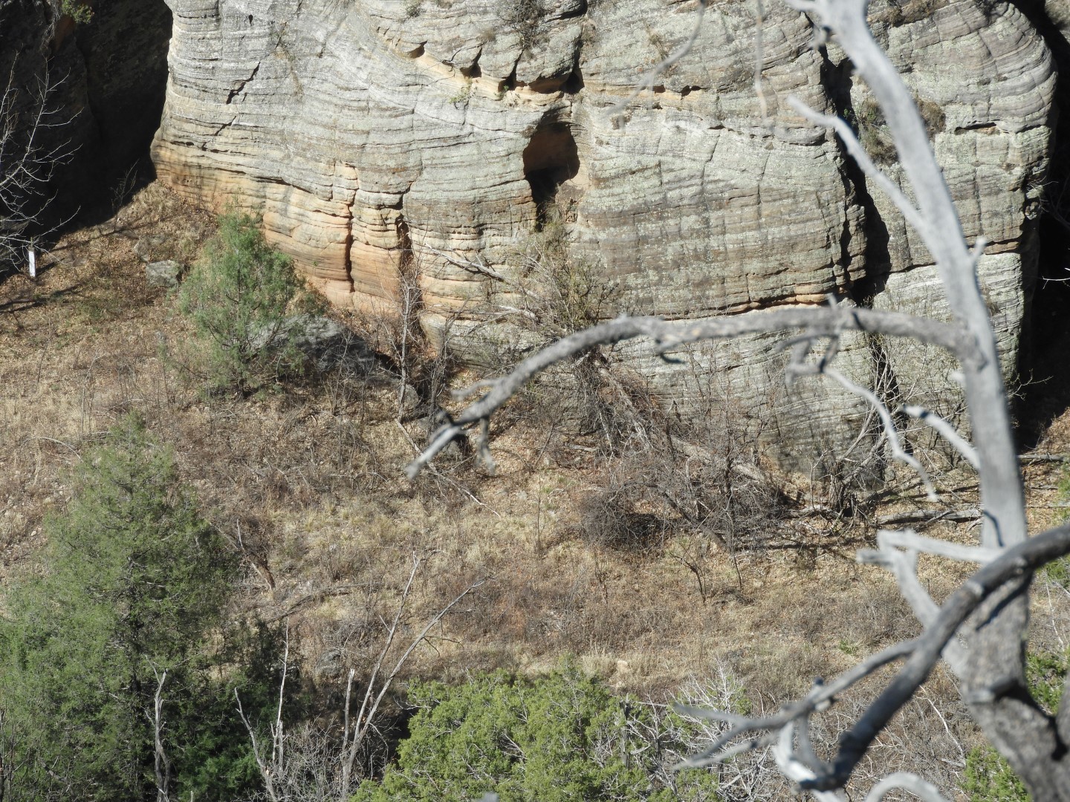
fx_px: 8346
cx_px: 535
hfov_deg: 7.3
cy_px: 401
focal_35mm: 270
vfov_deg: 5.5
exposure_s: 1/320
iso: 100
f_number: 5.5
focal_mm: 48.4
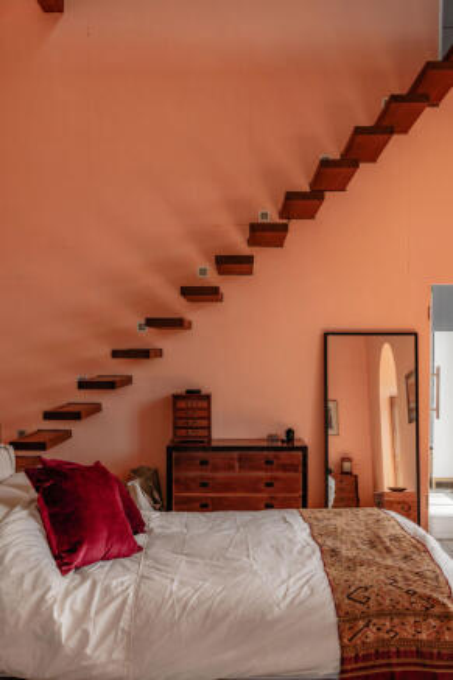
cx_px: 226
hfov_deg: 33.4
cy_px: 340
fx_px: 756
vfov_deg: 48.5
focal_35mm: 40
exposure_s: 1/250
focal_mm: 40
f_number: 6.3
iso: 200
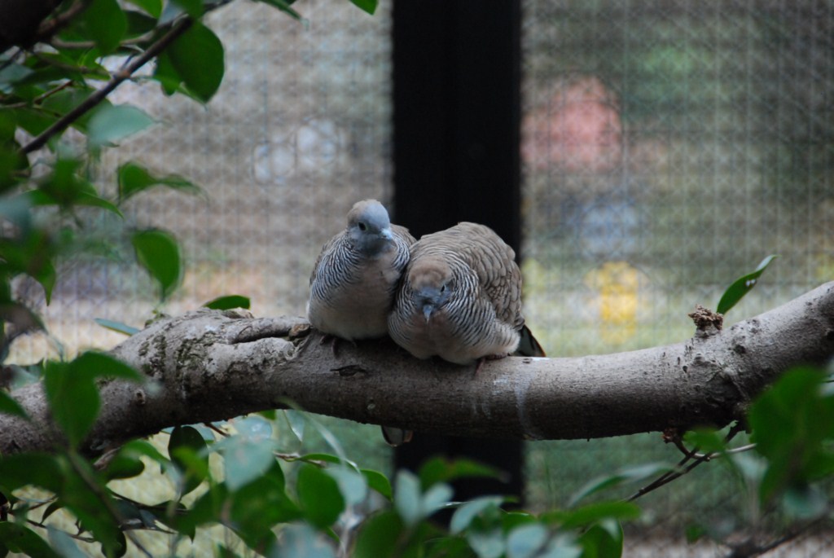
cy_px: 279
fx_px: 6957
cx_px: 417
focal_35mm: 300
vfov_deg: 4.6
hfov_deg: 6.9
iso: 800
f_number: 5.6
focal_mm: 200
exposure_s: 1/40
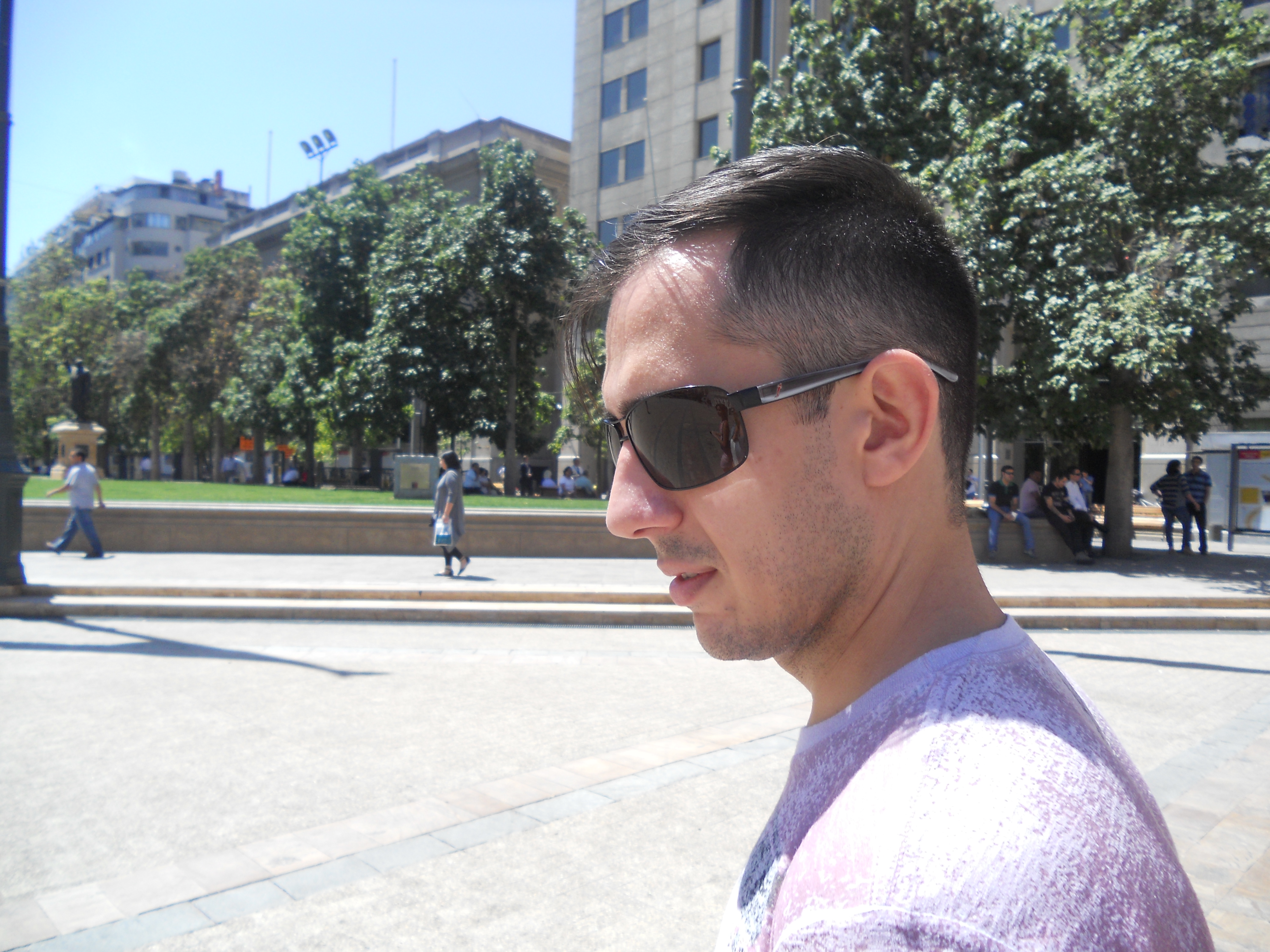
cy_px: 476
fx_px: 991
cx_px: 635
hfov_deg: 65.3
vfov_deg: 51.4
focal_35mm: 27
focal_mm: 4.9
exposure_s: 1/500
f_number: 3.2
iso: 80
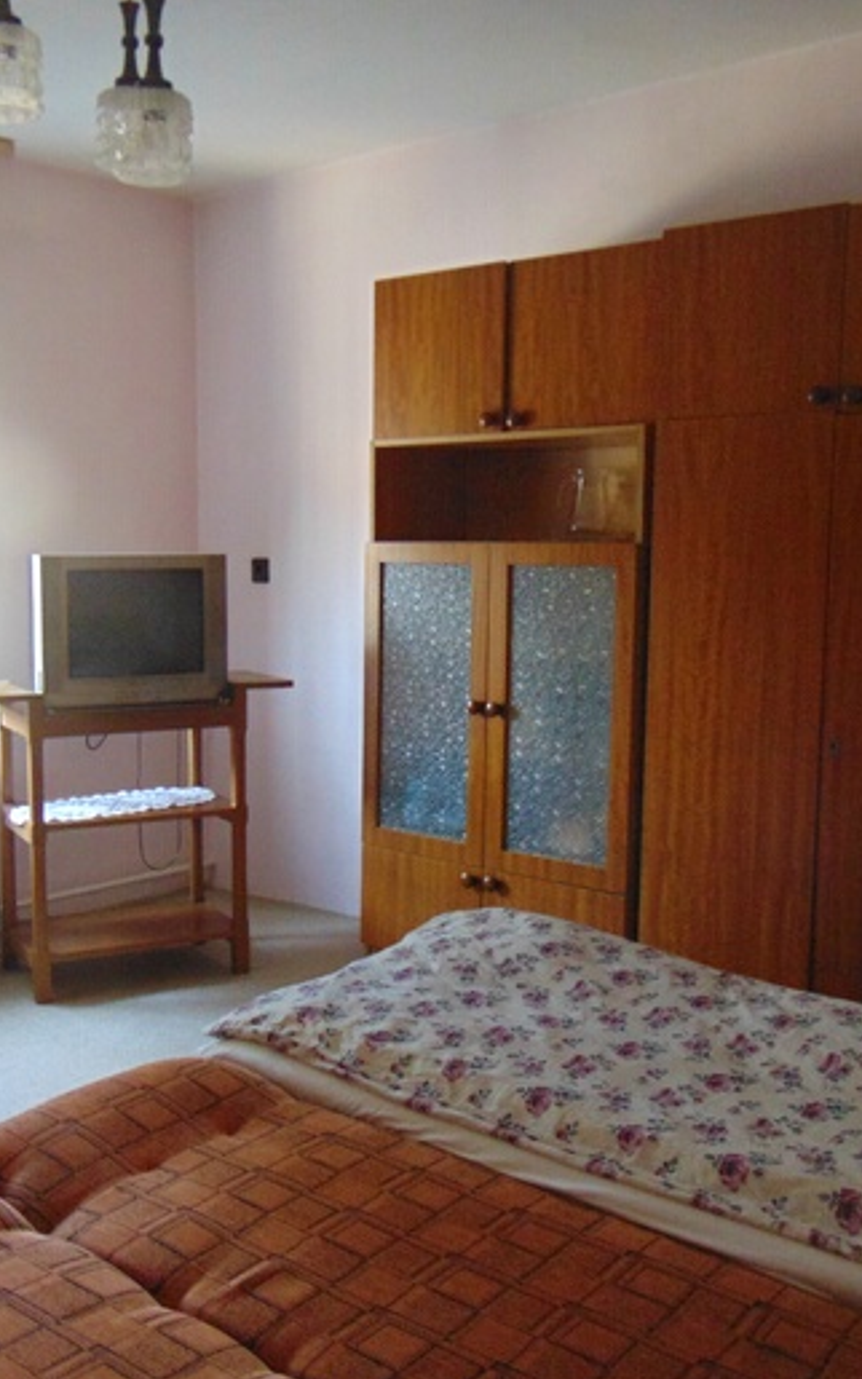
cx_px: 321
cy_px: 700
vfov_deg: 54.0
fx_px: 1353
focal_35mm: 36
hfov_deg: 35.1
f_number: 3
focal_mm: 4.5
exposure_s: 1/20
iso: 400
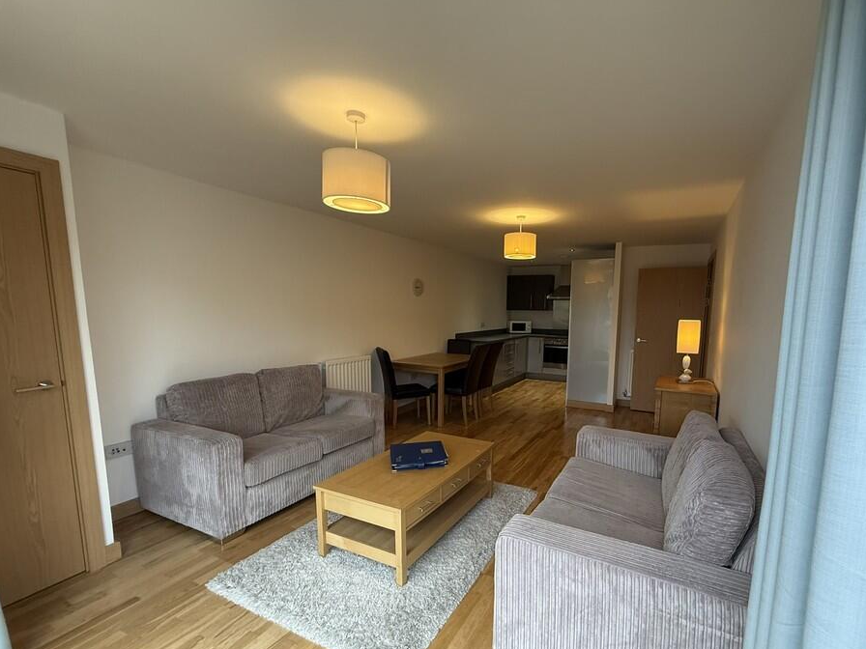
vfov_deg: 77.8
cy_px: 361
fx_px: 400
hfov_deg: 93.9
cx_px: 491
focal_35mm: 16
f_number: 2.2
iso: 320
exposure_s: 1/77
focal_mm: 2.22
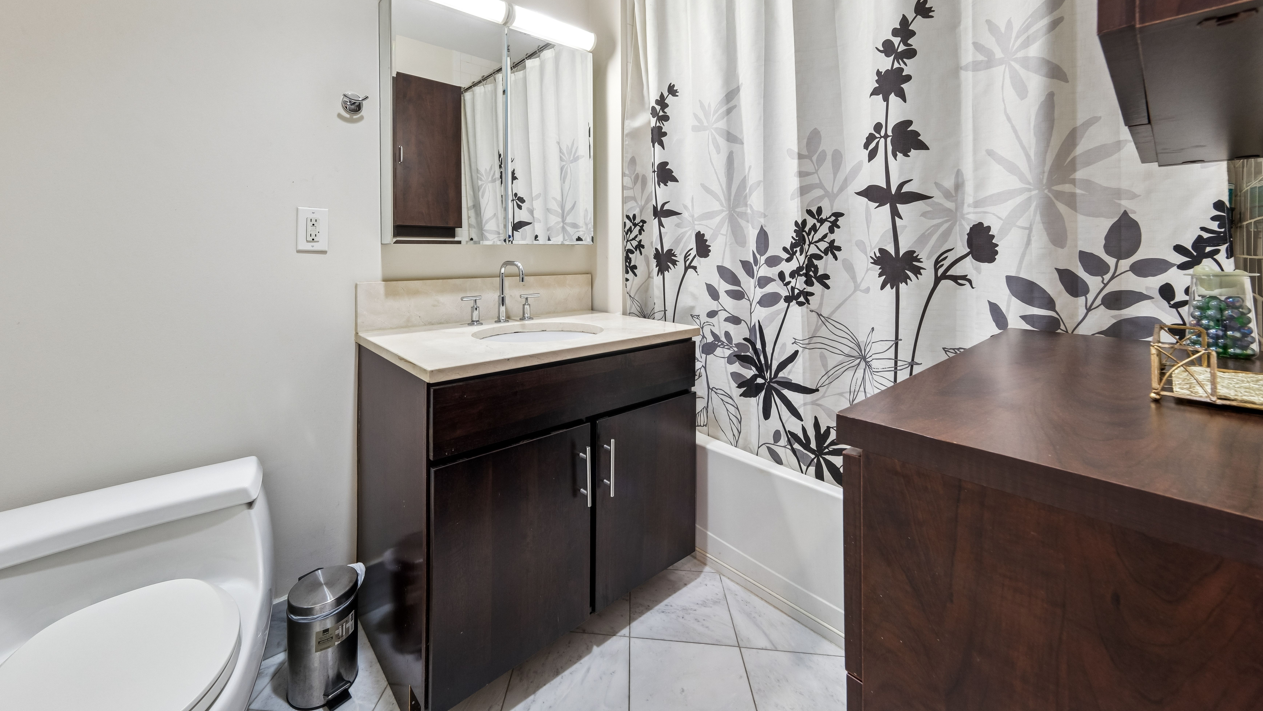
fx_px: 469
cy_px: 249
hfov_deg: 106.6
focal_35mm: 14
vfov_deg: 72.5
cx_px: 586
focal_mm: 8
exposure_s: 1/6
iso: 500
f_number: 8
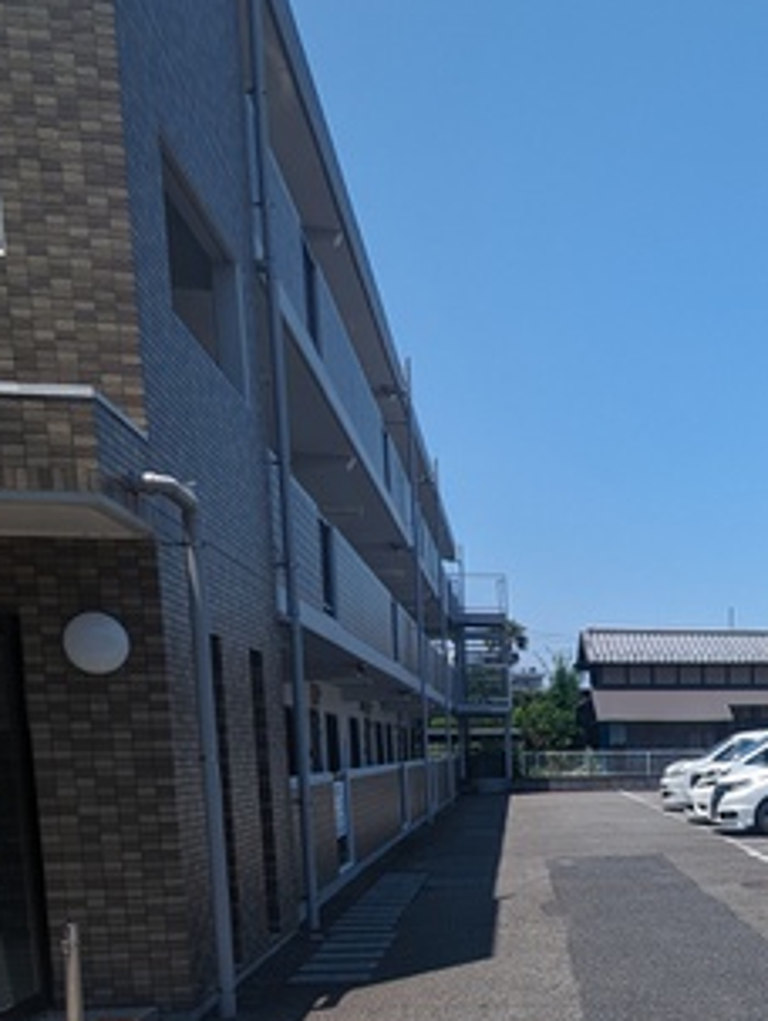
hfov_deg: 35.7
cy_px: 896
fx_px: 1092
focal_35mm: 37
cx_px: 733
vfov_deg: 45.9
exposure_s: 1/1832
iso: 46
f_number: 2.2
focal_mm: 2.35
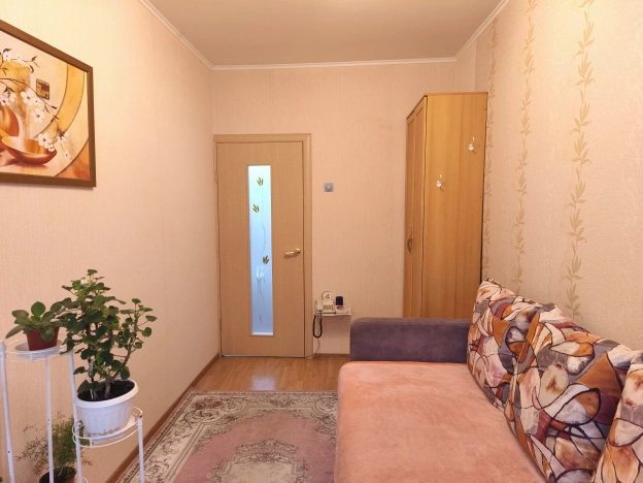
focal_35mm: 23
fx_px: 427
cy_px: 242
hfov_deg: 73.9
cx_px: 322
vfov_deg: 58.9
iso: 640
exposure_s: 1/33.3
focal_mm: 5.35
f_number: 1.7
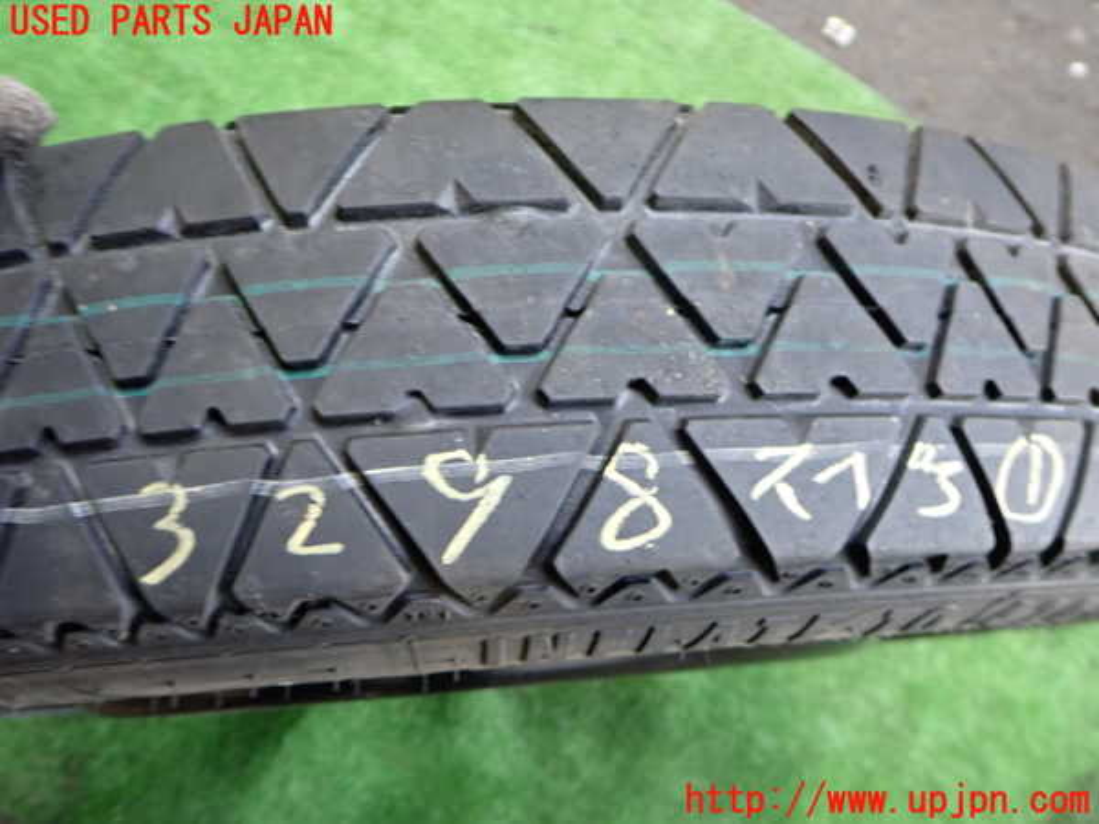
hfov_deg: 60.0
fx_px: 952
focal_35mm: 30
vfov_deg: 46.8
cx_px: 550
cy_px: 412
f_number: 2.3
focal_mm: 5.4
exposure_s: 1/30
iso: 250
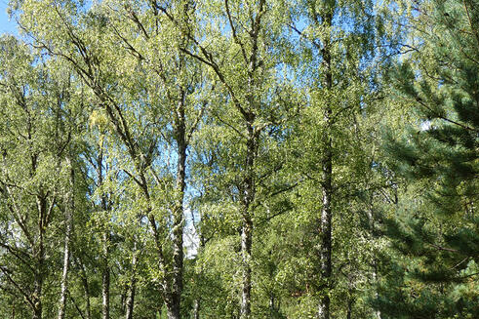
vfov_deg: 22.2
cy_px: 212
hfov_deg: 32.8
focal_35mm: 61
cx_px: 190
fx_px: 811
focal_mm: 8.6
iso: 80
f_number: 3.8
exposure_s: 1/250
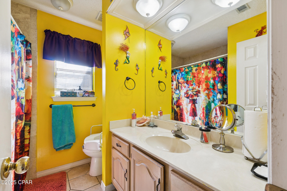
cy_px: 96
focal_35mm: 15
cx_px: 144
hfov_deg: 100.4
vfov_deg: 77.3
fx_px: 120
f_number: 8
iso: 100
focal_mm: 10
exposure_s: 1/8
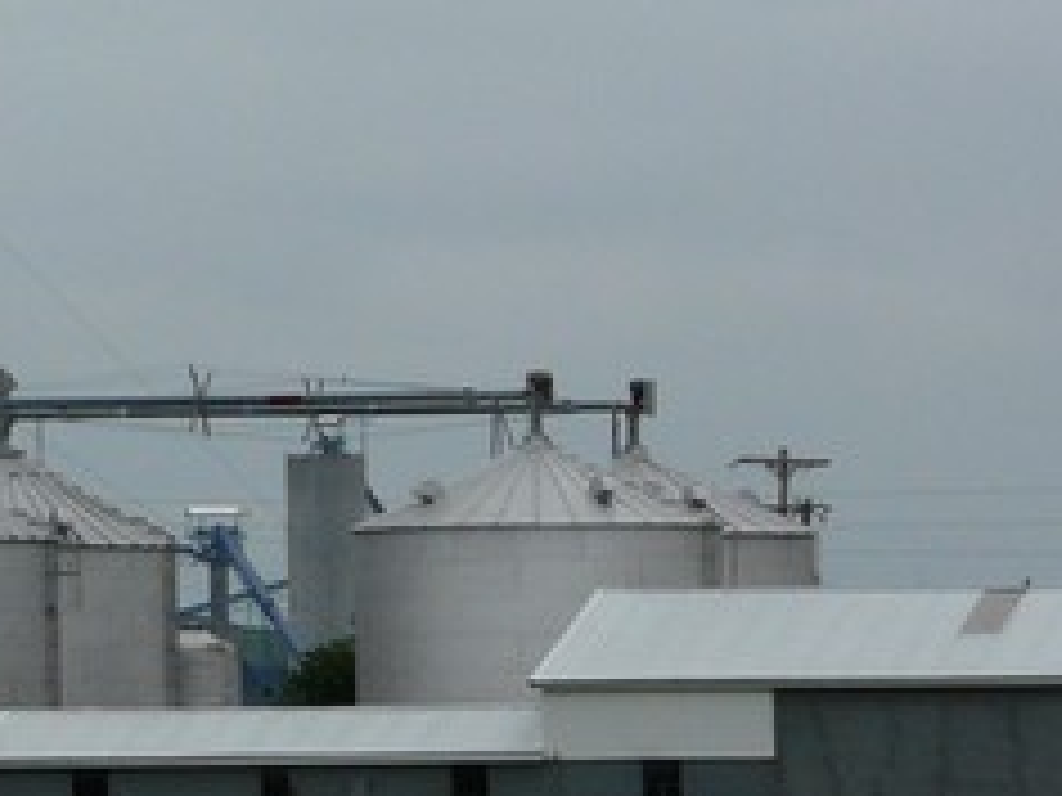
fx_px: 11321
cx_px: -652
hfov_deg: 5.3
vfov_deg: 4.0
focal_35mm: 369
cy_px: 90
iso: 100
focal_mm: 18
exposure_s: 1/400
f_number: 6.3
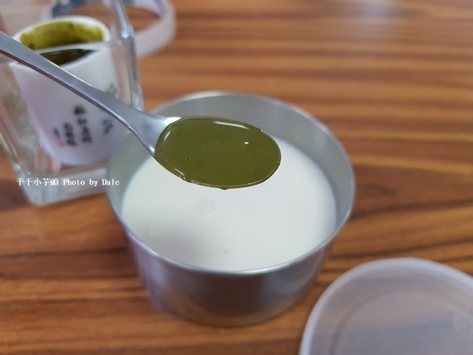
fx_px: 355
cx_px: 236
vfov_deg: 53.1
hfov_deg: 67.3
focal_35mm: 26
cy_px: 178
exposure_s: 1/50
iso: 80
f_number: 1.7
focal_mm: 4.3
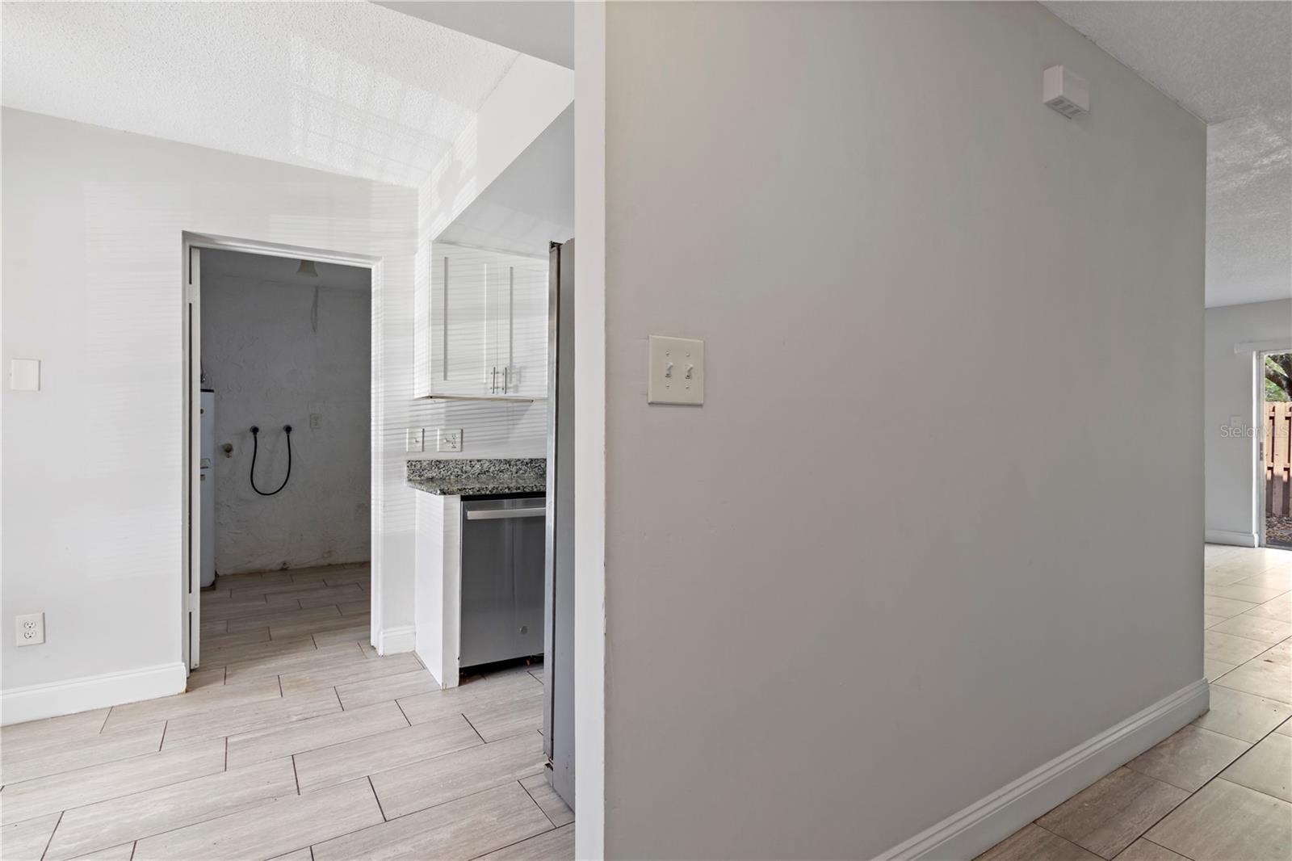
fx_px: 592
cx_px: 646
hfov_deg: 95.0
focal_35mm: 16
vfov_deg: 72.0
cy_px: 430
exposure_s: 1/2.5
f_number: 9
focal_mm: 11
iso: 200
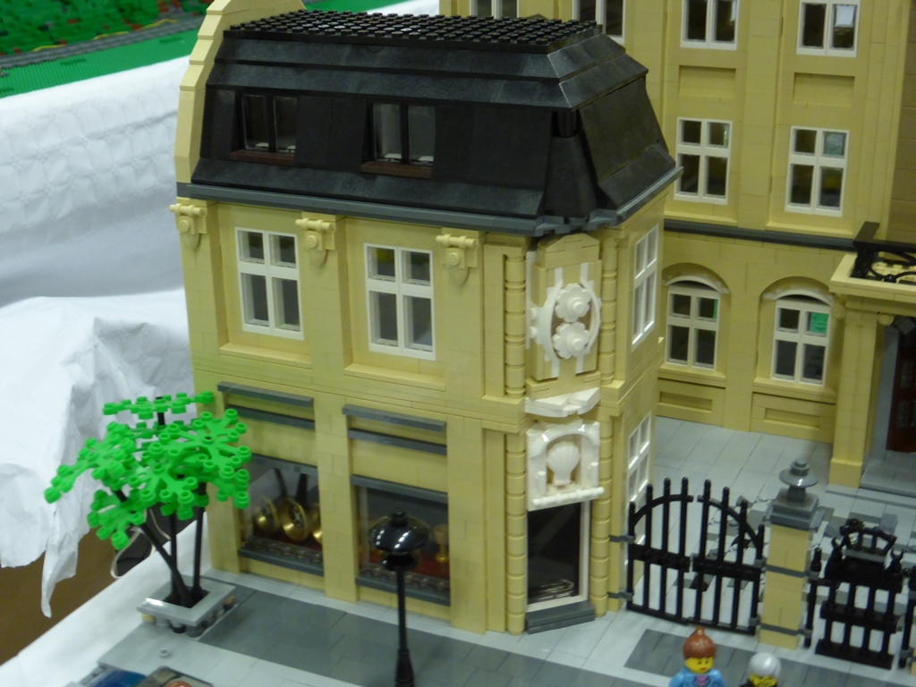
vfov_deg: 30.9
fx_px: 1244
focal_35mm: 47
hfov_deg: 40.4
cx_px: 458
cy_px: 344
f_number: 4.2
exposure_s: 1/15
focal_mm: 8.5
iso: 400
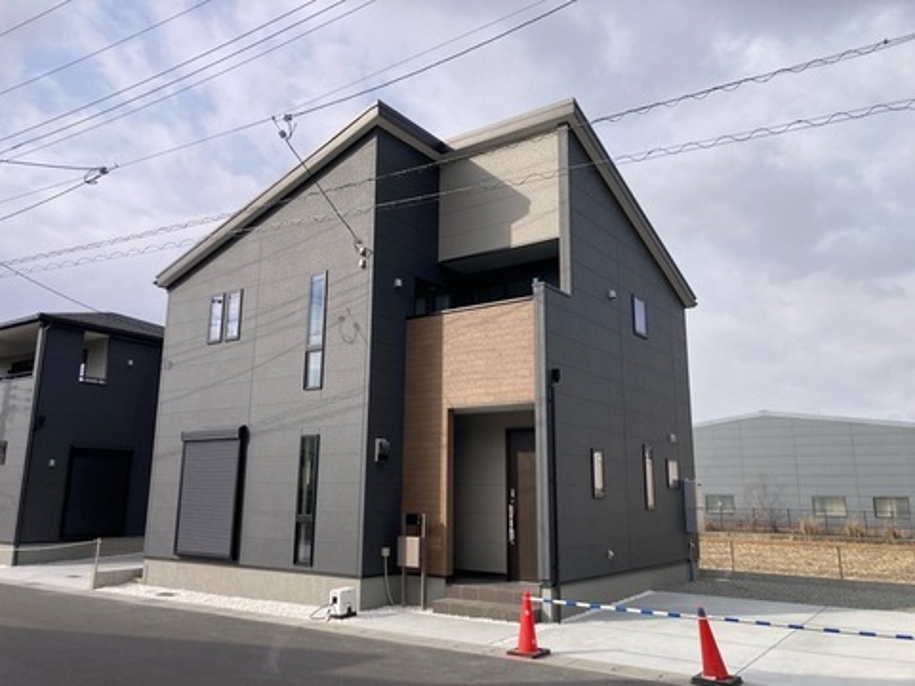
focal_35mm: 28
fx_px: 740
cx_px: 458
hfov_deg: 63.4
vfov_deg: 49.7
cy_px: 343
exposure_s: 1/1946
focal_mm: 3.99
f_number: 1.8
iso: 20
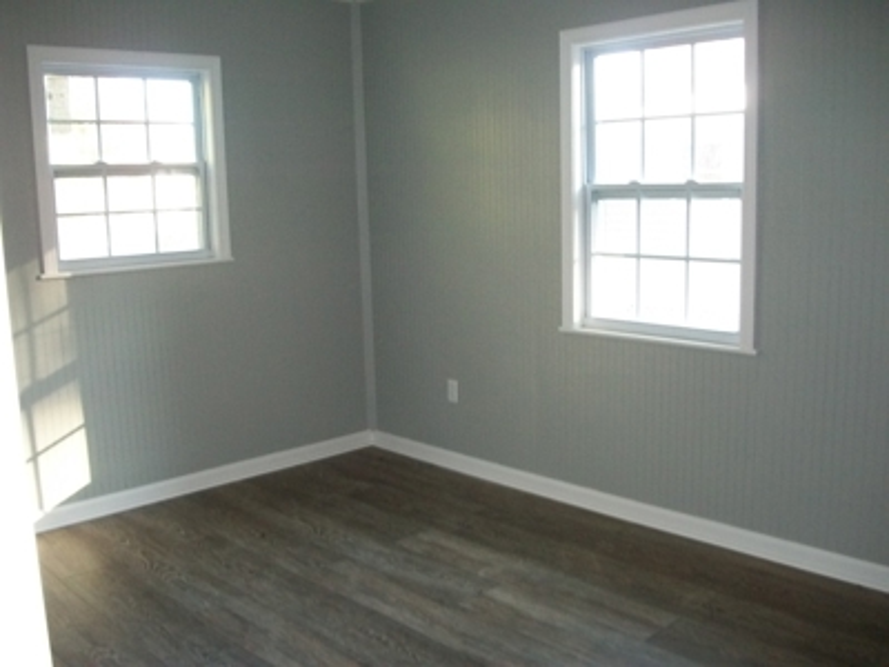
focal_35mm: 32
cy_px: 334
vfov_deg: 44.2
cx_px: 444
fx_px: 822
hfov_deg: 56.8
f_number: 2.9
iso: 200
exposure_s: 1/30
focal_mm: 5.7
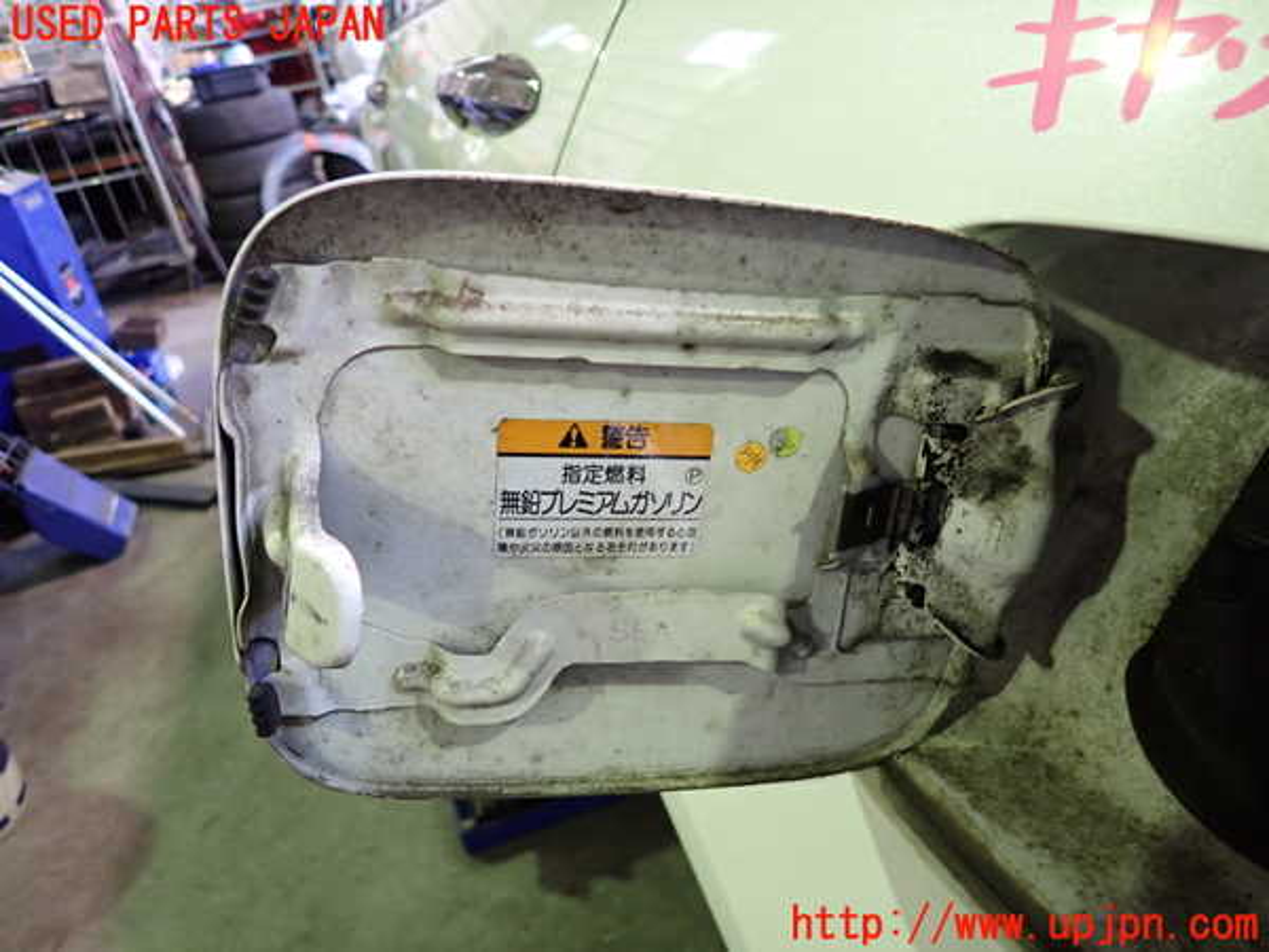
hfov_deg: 69.4
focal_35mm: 25
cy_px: 476
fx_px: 916
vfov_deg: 54.9
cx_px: 634
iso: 320
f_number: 2
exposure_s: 1/30
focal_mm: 4.5
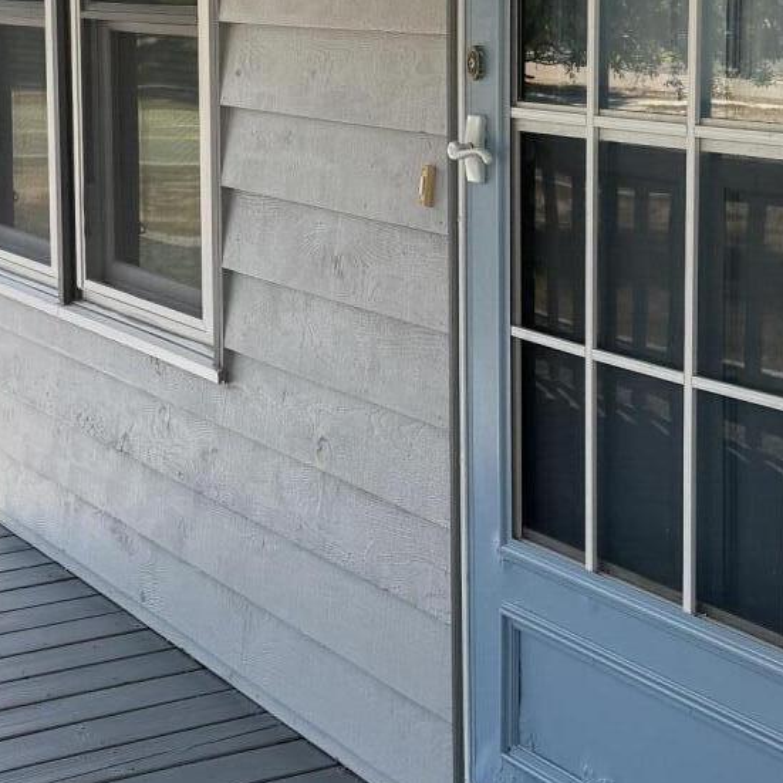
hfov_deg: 22.3
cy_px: 188
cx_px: 215
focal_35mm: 77
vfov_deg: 22.3
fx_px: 1971
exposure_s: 1/1018
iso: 100
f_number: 1.78
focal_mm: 6.76
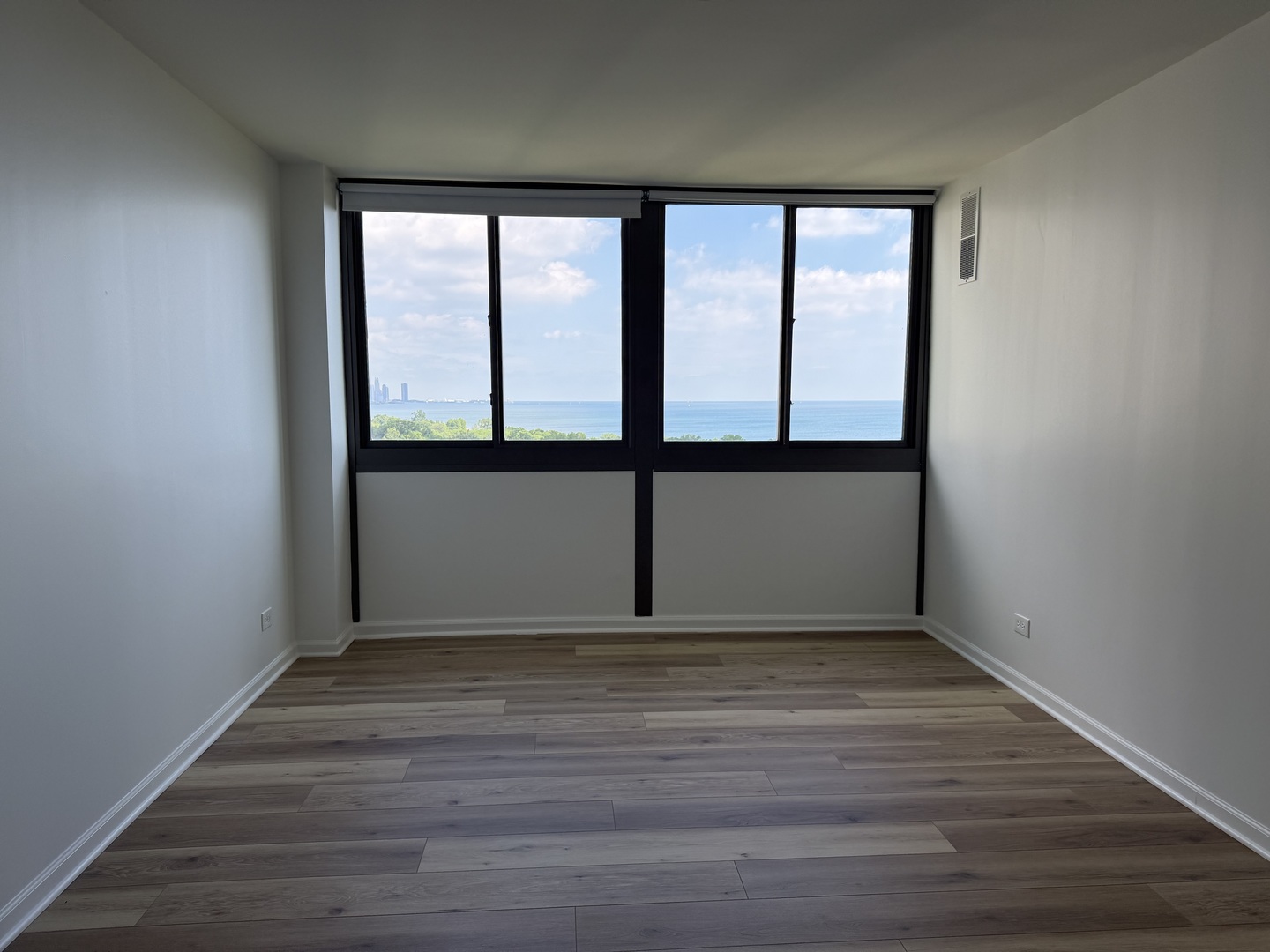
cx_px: 635
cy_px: 476
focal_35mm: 24
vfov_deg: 56.8
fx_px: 881
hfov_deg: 71.6
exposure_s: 1/1292
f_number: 1.78
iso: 100
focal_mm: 6.76
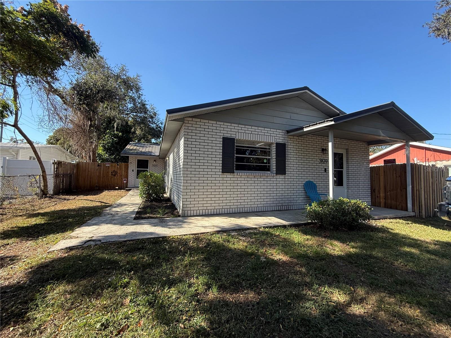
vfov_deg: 85.7
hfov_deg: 102.1
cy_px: 169
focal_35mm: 14
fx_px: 182
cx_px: 226
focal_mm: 2.22
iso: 50
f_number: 2.2
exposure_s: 1/531
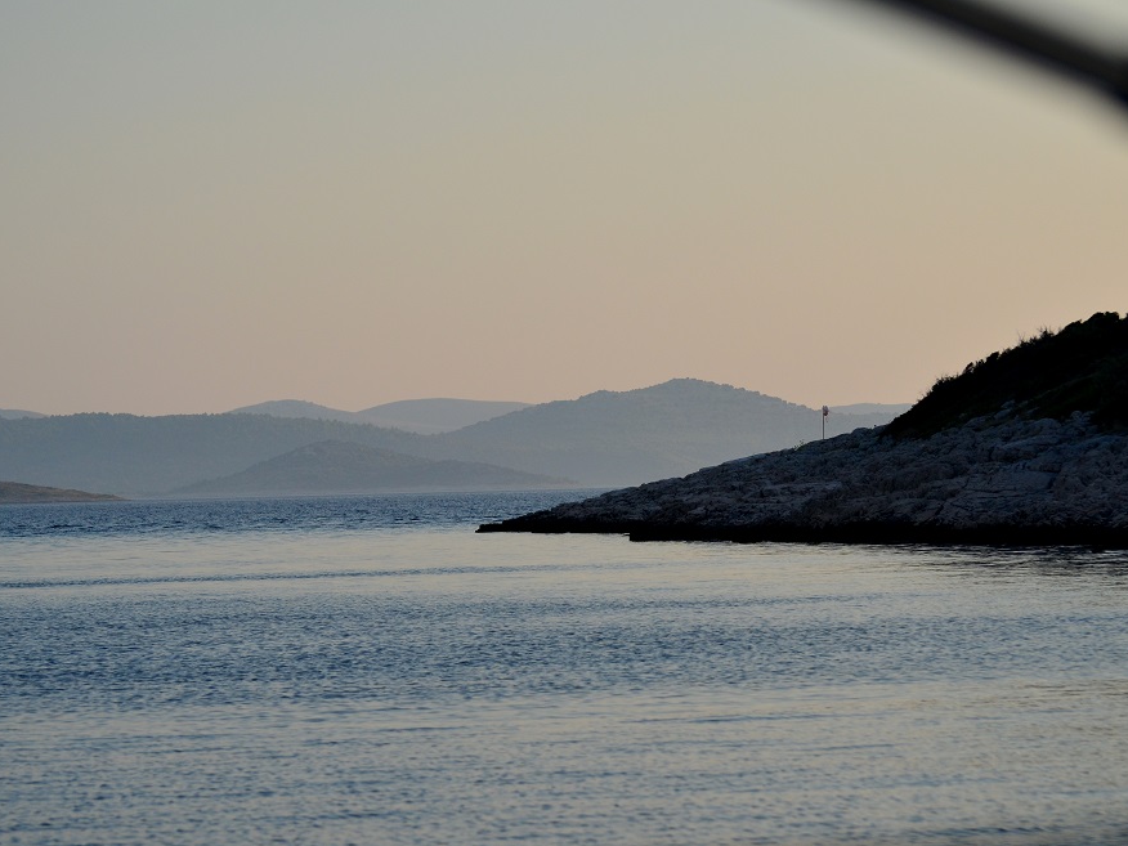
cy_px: 424
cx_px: 590
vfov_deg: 9.8
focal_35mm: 151
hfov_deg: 13.1
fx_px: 4920
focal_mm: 92
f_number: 4.5
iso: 400
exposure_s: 1/2500
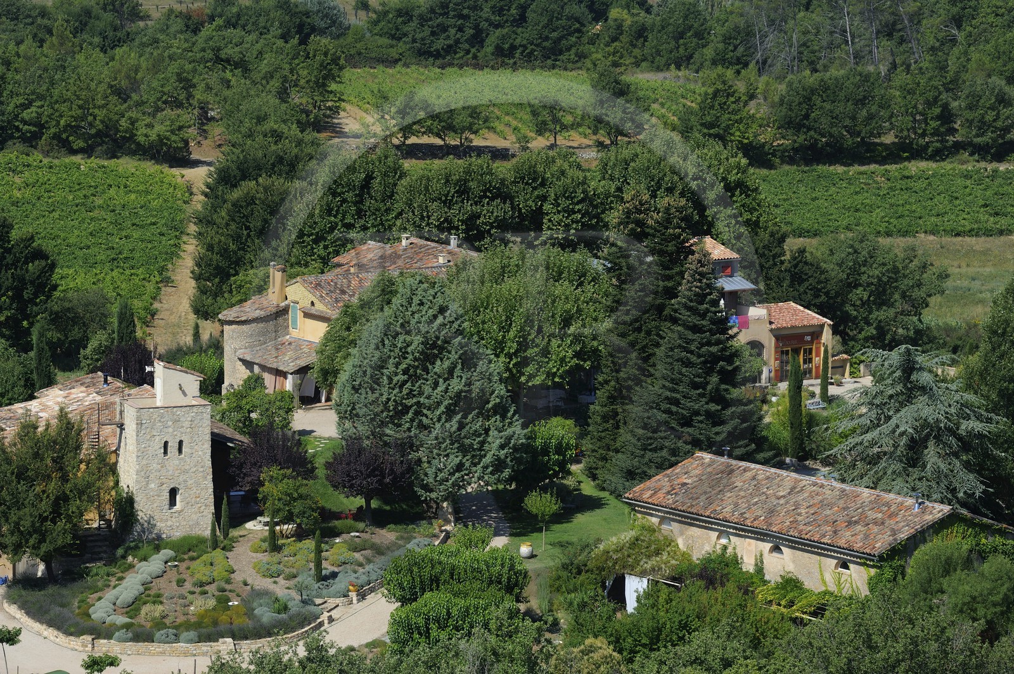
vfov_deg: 9.4
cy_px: 337
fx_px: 4081
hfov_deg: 14.2
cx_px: 507
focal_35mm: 145
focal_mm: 145
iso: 200
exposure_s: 1/200
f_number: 13
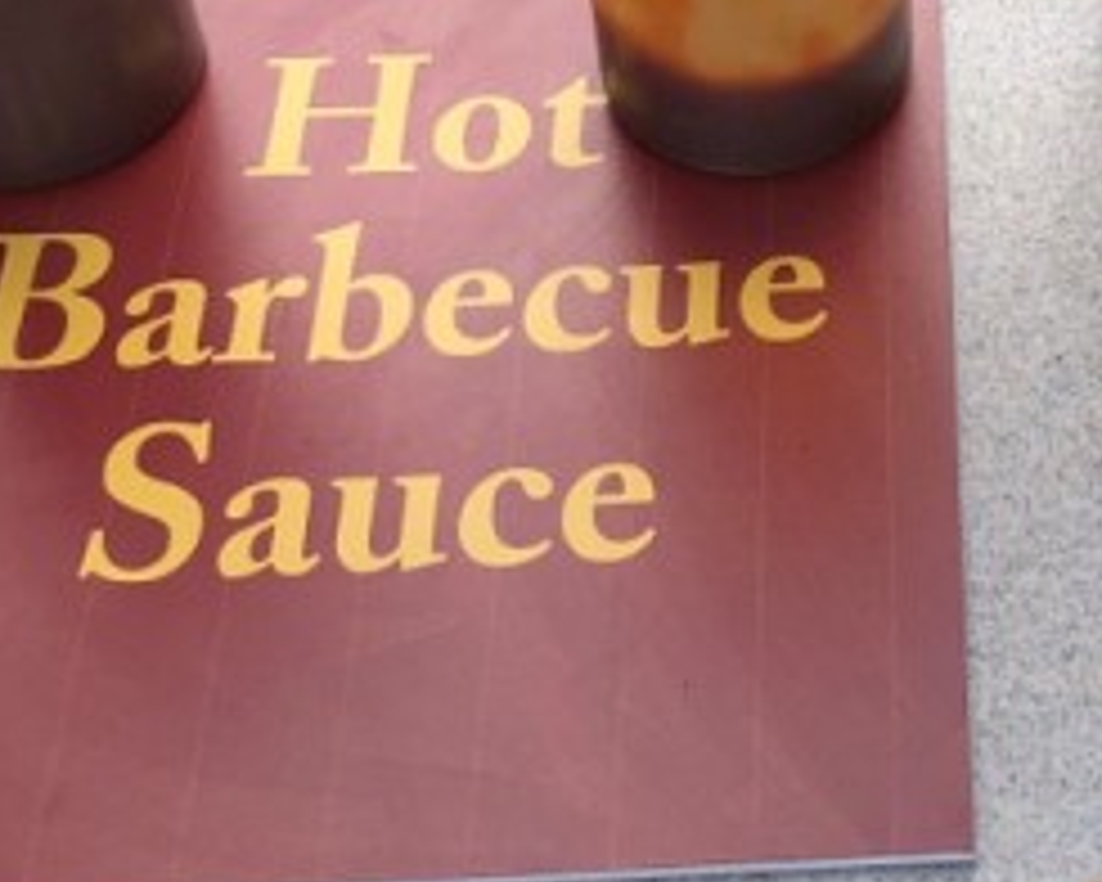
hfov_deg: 23.5
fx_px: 2544
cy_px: -191
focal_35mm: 78
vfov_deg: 18.6
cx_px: 1093
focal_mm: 3.99
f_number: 1.8
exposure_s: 1/607
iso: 20
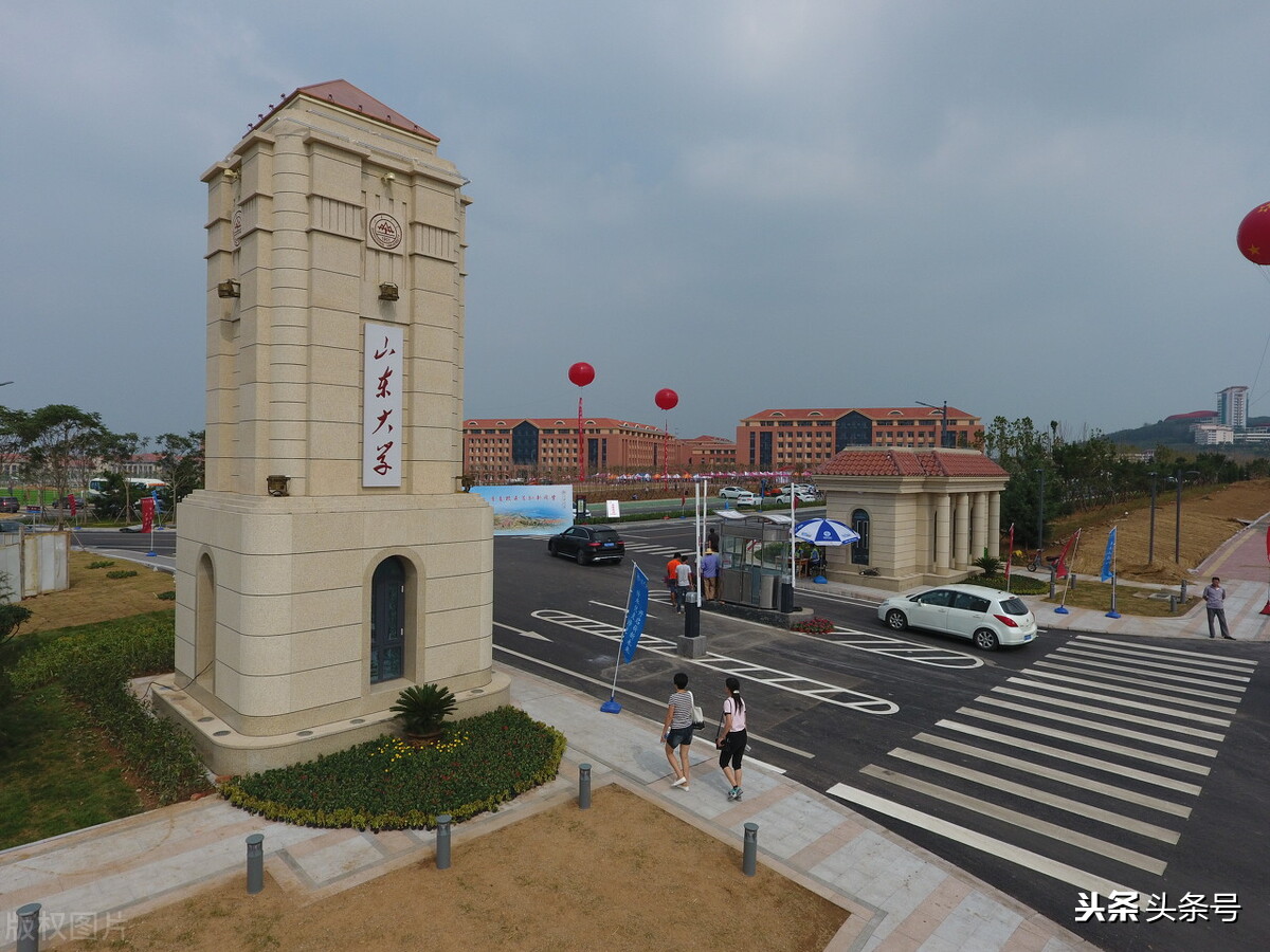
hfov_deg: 81.7
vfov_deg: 66.0
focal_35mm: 20
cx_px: 635
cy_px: 476
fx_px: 734
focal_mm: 3.61
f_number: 2.8
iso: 100
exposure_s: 1/1669
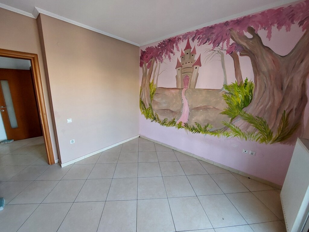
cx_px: 154
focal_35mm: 13
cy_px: 116
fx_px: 116
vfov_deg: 89.9
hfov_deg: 106.2
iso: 200
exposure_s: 1/50
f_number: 2.2
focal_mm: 1.74
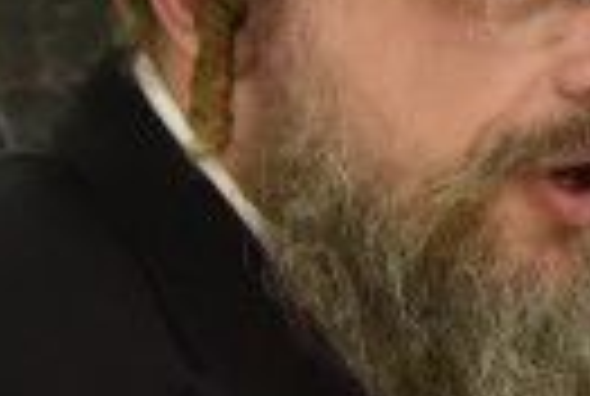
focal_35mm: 187
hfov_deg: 9.9
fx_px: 3072
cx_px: 1320
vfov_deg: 7.3
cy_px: 497
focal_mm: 24
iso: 1000
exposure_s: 1/160
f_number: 4
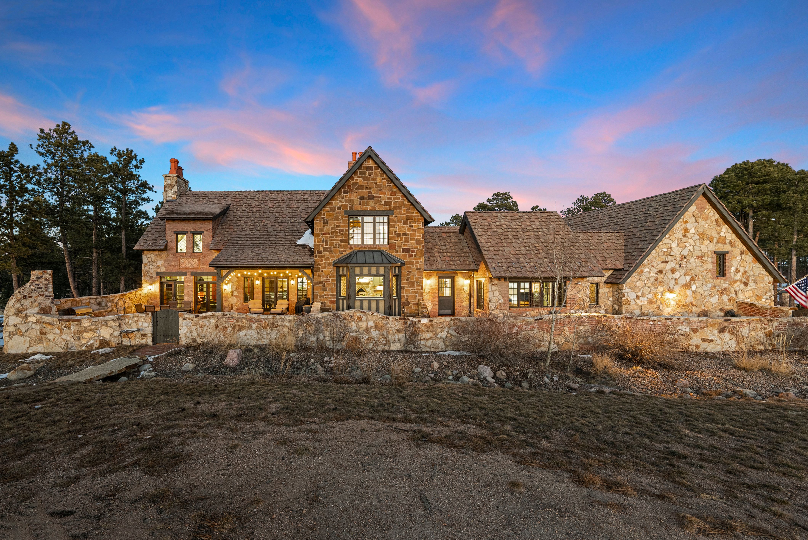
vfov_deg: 85.5
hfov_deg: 108.3
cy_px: 270
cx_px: 404
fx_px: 292
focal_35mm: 13
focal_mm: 13
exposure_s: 1/1.67
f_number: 8
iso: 1600
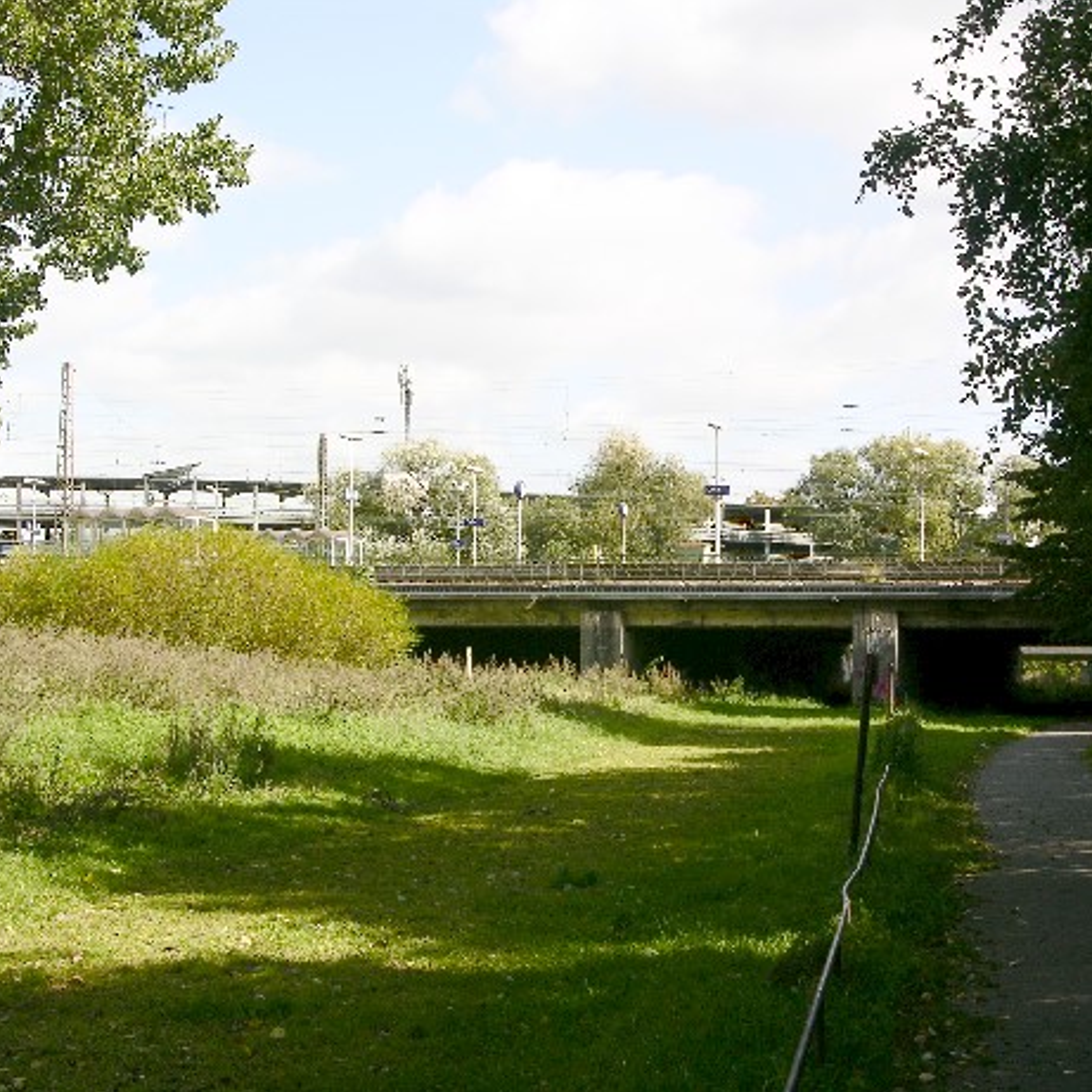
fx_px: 2463
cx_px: 564
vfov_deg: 25.0
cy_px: 546
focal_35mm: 69
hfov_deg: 25.0
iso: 50
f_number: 6.3
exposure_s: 1/150
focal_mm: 14.7
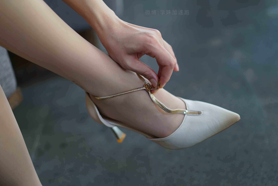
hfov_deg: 39.6
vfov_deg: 27.0
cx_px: 139
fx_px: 386
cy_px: 93
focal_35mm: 50
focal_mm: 50
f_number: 2
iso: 200
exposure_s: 1/80
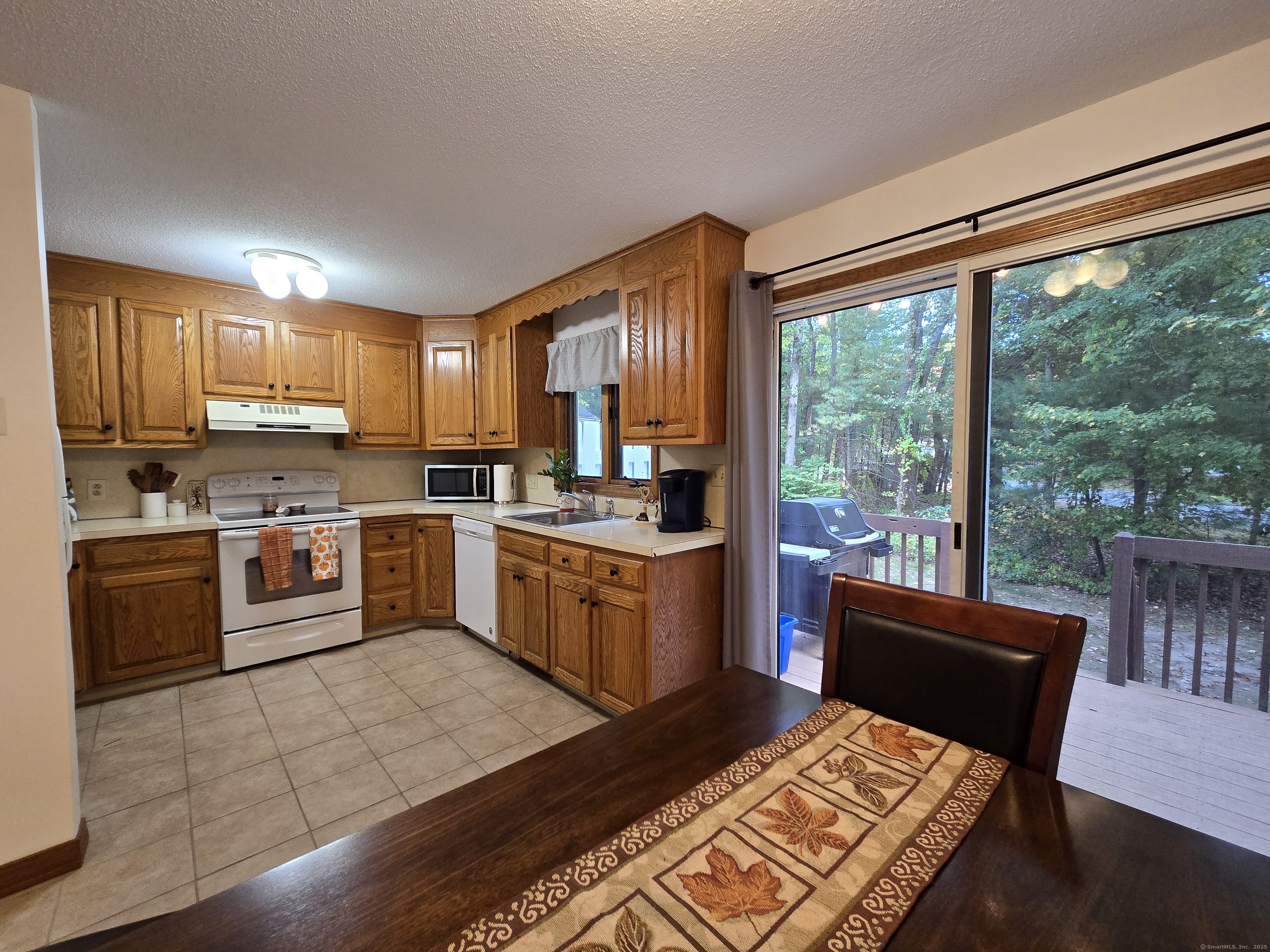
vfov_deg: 89.9
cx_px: 635
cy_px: 476
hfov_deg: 106.2
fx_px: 477
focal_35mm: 13
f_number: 2.2
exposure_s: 1/60
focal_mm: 2.2
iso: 320
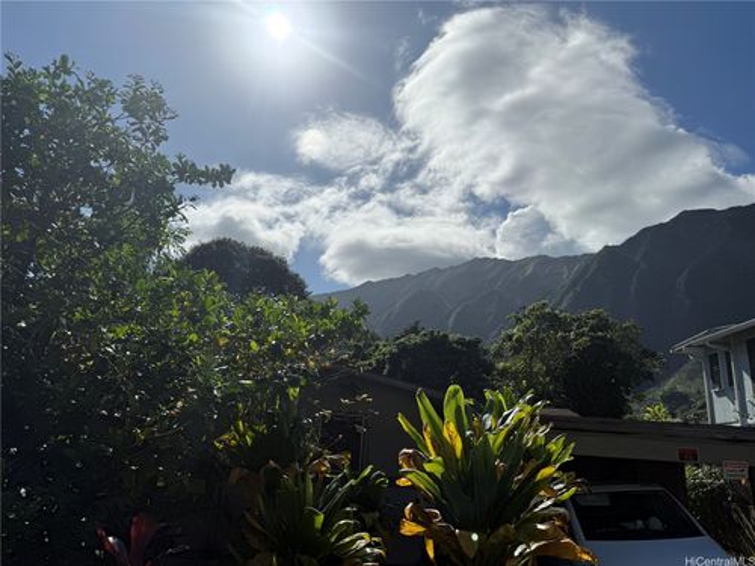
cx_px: 378
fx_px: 523
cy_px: 283
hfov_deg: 71.6
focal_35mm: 24
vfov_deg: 56.8
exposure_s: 1/17544
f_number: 1.78
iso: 64
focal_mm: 6.76
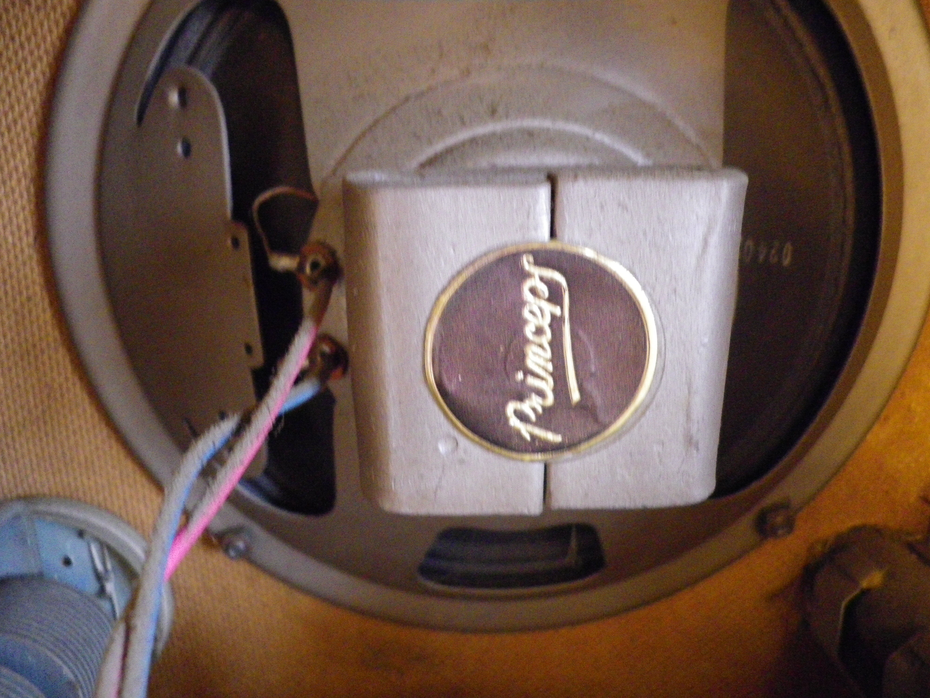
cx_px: 465
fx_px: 752
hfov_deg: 63.4
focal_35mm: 28
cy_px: 349
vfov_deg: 49.7
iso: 800
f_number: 2.6
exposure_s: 1/6
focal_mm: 4.9
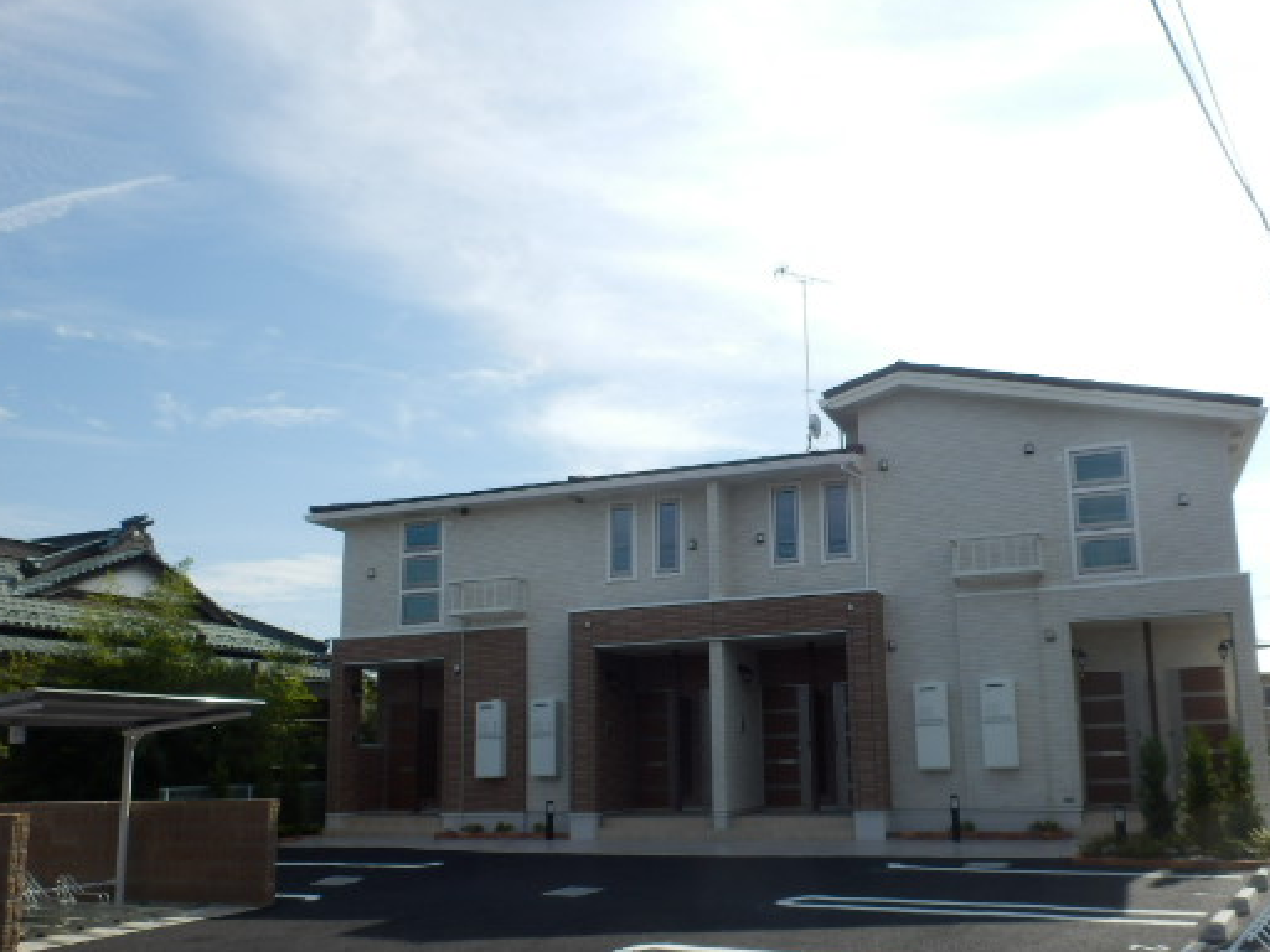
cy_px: 583
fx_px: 1101
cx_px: 722
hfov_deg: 59.7
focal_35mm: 30
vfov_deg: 46.5
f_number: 7.9
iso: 80
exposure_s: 1/200
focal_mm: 4.2
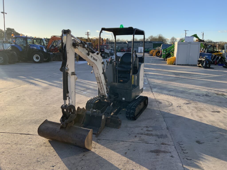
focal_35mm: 29
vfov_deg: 48.2
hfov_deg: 61.7
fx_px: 190
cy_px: 85
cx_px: 114
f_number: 1.8
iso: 16
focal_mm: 3
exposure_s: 1/804
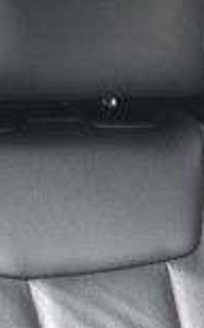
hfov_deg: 9.6
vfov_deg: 15.9
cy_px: 233
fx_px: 1167
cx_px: 353
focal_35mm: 131
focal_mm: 21
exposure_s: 1/125
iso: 2200
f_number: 3.8
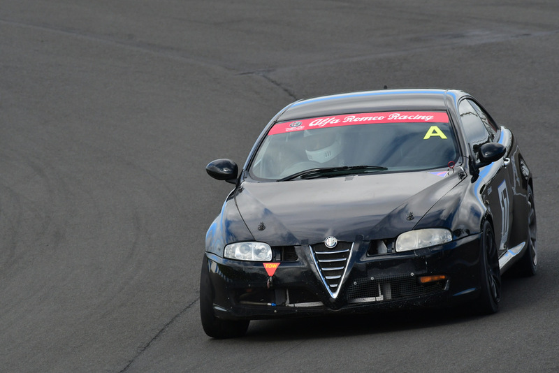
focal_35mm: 615
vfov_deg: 2.2
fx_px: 9553
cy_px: 186
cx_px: 280
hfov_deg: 3.4
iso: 640
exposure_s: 1/640
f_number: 10
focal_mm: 410
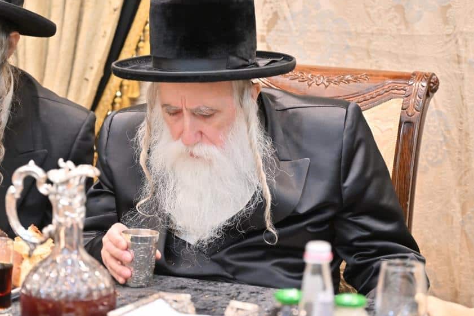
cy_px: 152
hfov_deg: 14.1
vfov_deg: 9.4
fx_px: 1922
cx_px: 212
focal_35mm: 146
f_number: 4
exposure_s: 1/200
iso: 1600
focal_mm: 120
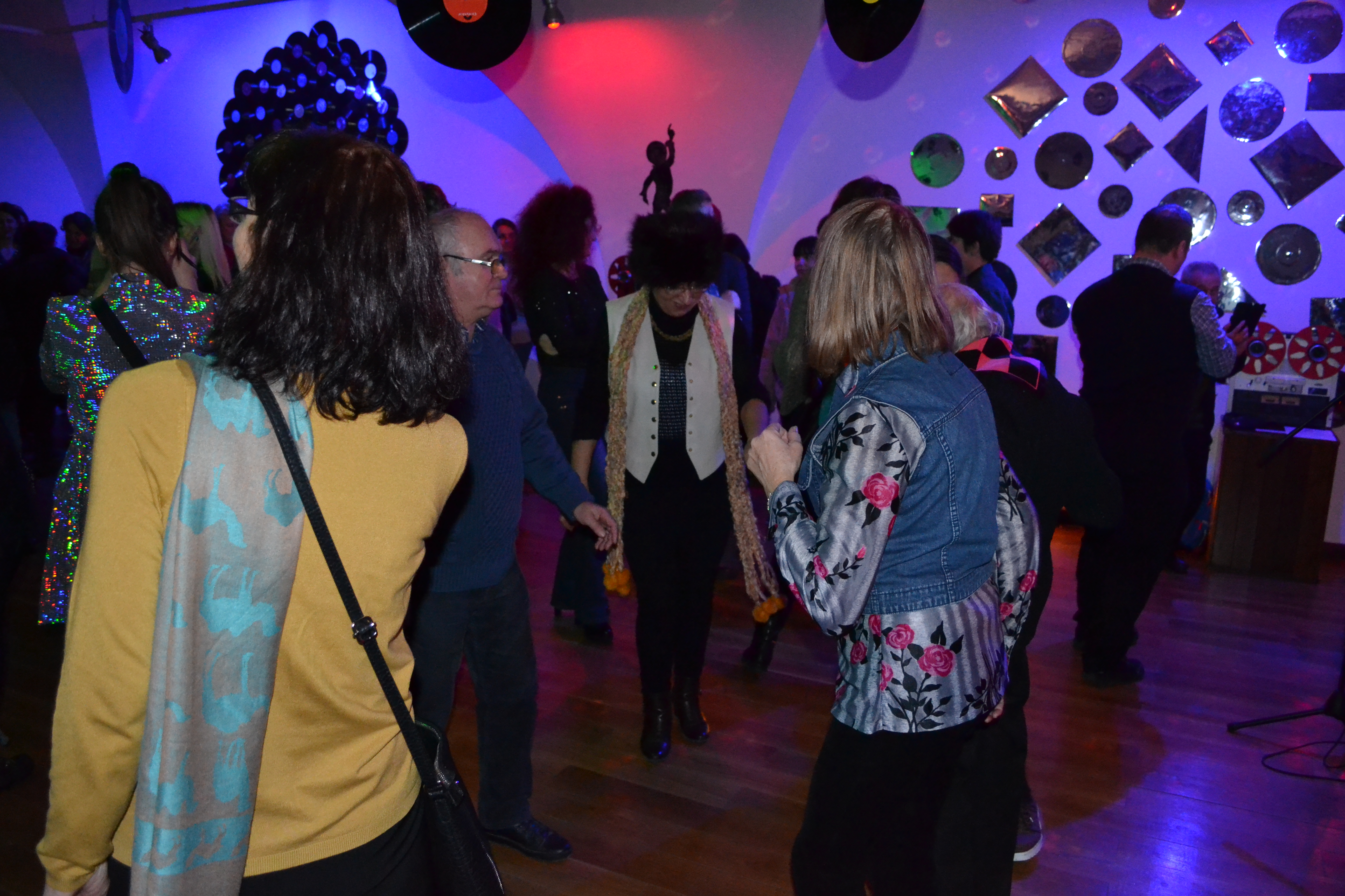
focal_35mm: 27
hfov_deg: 67.4
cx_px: 672
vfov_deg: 47.9
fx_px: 1009
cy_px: 448
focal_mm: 18
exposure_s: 1/60
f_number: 3.5
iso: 3200
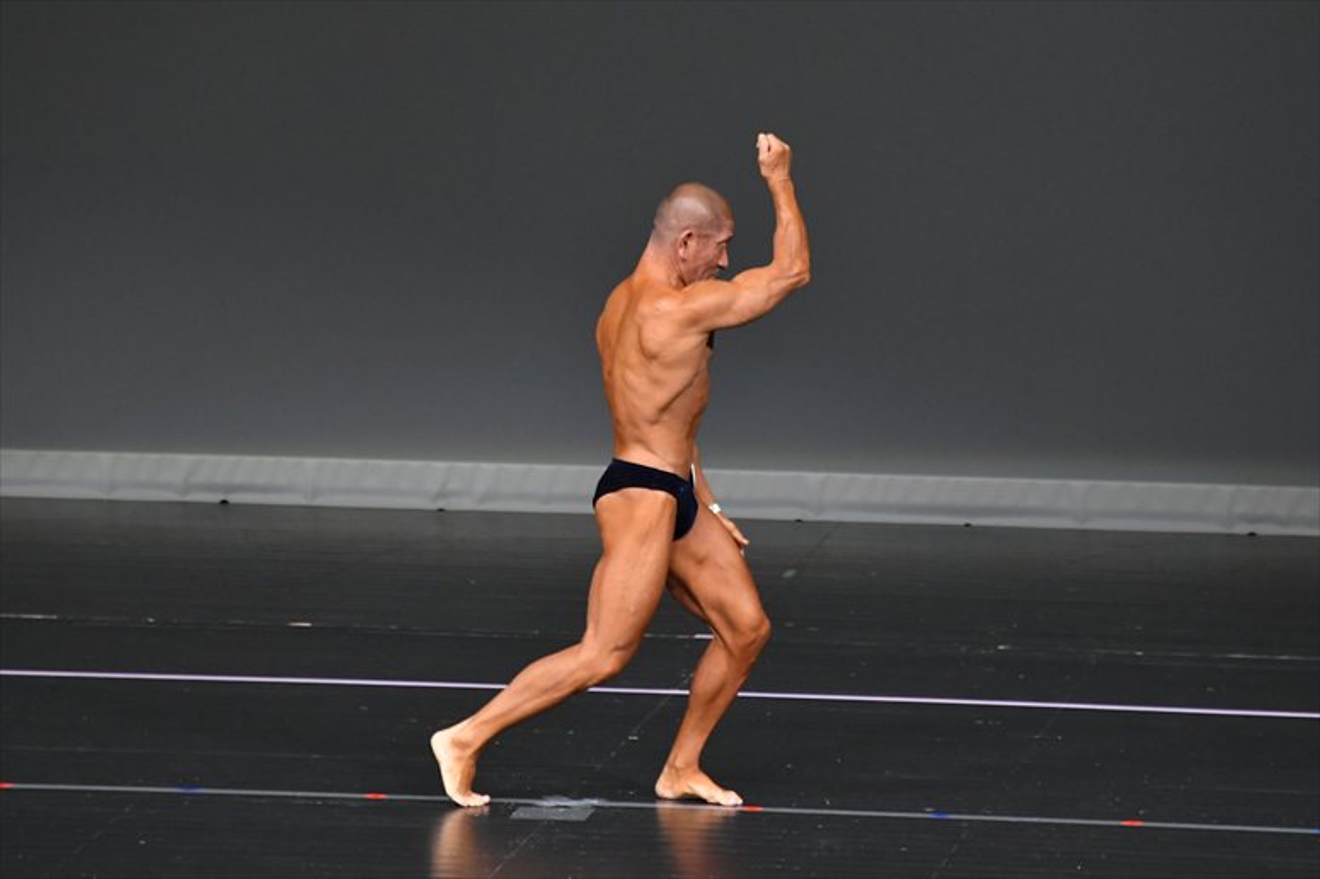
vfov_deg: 4.0
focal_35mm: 345
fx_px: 12644
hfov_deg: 6.0
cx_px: 660
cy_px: 440
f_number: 5.6
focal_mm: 230
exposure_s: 1/400
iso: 4000
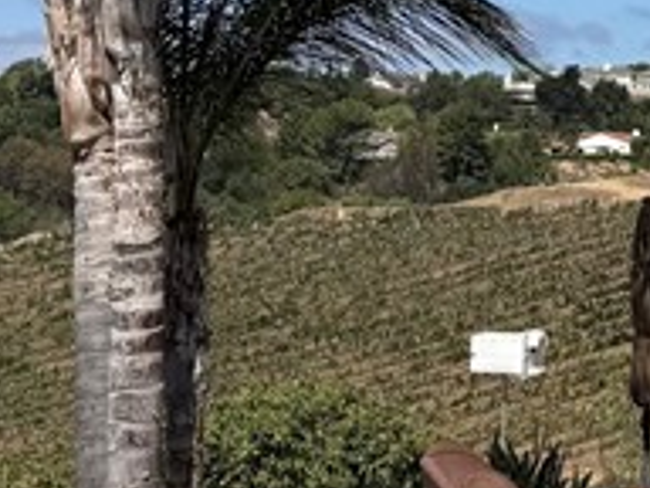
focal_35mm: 128
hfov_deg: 14.7
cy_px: 98
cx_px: 846
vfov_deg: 11.5
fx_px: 2404
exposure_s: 1/5348
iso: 80
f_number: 1.78
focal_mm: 6.76
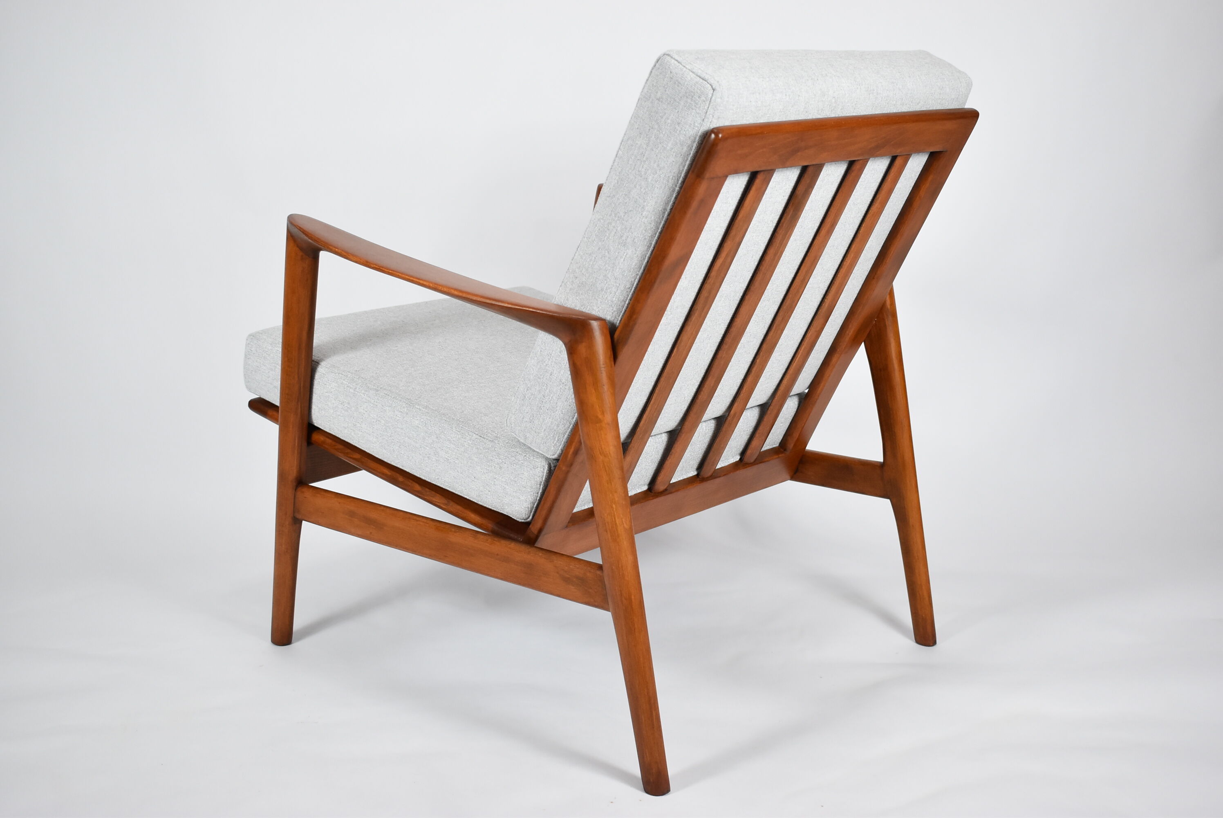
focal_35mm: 45
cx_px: 612
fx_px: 1530
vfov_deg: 29.9
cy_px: 409
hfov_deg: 43.6
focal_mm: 30
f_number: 4.2
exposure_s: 1/125
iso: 1000
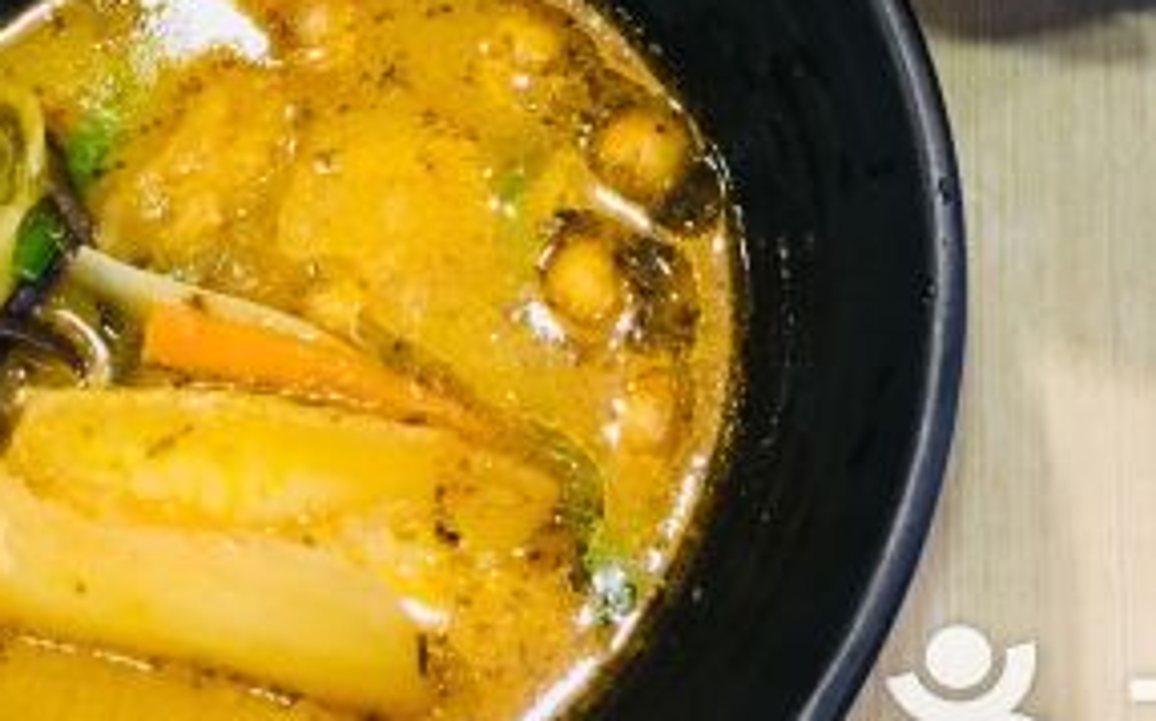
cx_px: 840
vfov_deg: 15.5
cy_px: -479
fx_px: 2361
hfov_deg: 27.2
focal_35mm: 75
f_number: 2.2
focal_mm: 4.15
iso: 125
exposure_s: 1/33
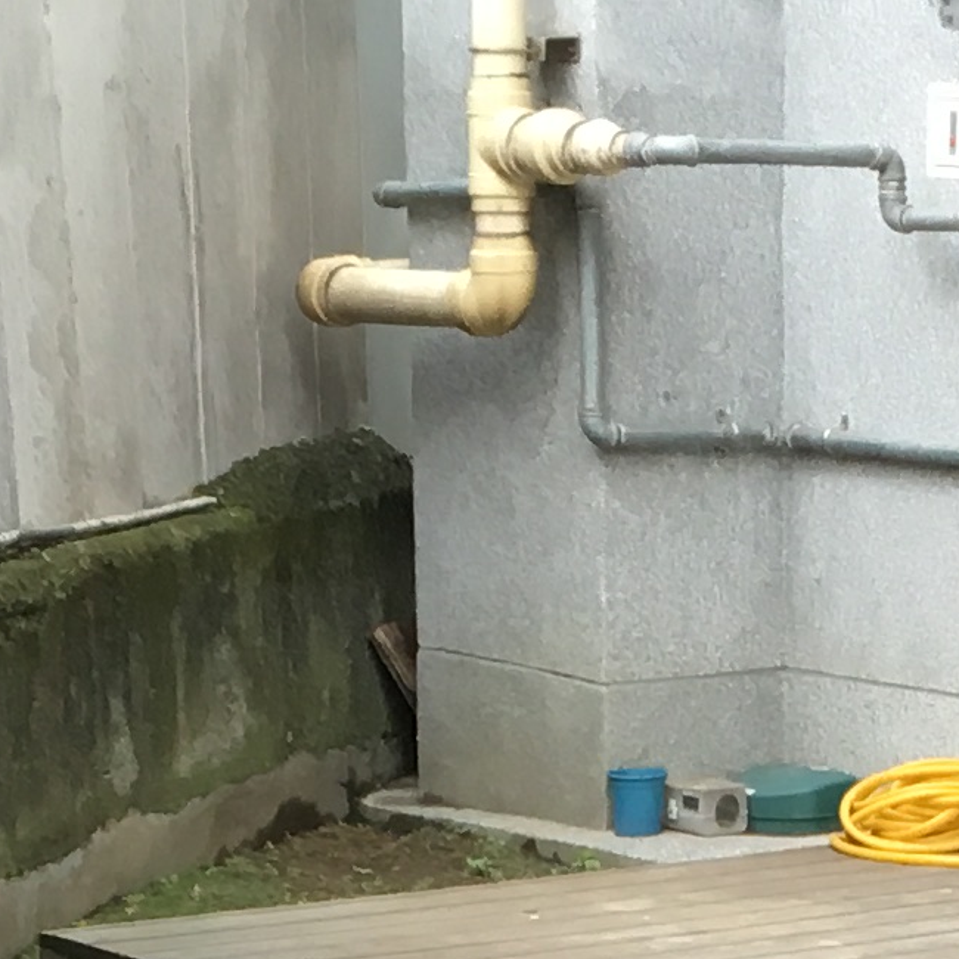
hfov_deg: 10.9
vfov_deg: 10.2
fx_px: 4984
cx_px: 904
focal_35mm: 159
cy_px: 1852
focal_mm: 4.15
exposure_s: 1/40
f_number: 2.2
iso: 25
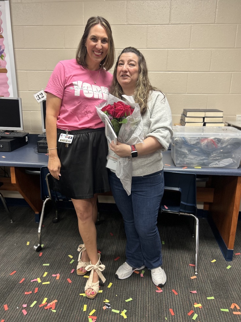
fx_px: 251
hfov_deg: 51.4
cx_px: 121
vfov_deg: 65.3
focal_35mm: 27
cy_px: 156
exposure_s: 1/60
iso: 160
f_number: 1.5
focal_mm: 5.7
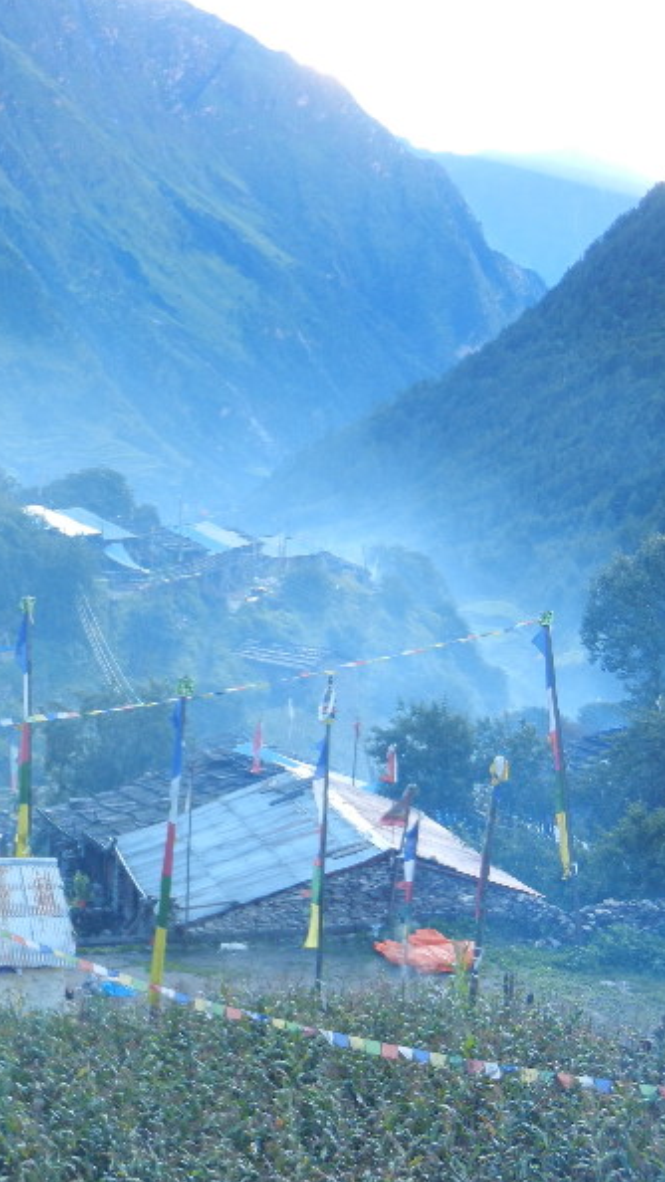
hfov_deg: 17.6
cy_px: 587
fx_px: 2070
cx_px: -74
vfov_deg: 31.9
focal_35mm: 66
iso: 180
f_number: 4.2
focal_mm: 8.2
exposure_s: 1/40
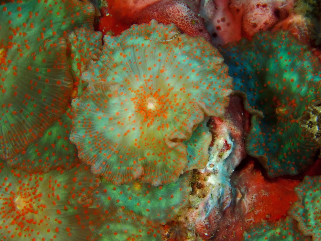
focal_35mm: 100
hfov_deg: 19.6
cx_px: 160
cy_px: 120
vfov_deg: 14.8
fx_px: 927
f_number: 6.3
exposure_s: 1/200
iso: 250
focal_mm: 18
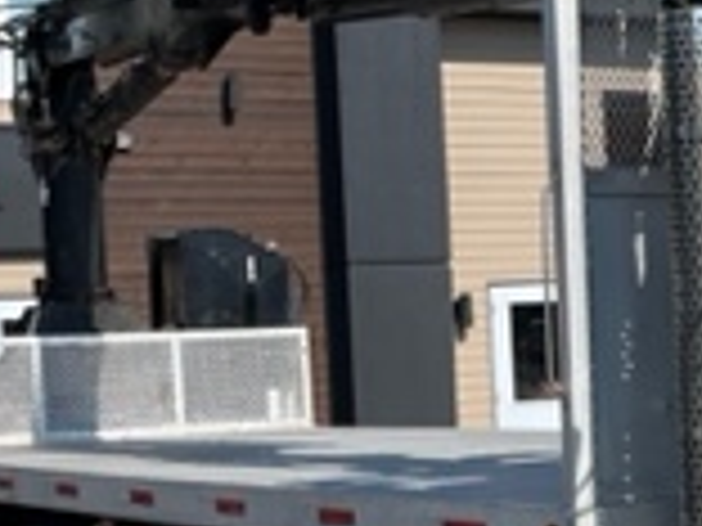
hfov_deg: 17.4
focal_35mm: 107
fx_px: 2170
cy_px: 324
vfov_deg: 13.8
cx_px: 882
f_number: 1.6
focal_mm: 5.1
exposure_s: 1/4149
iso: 50
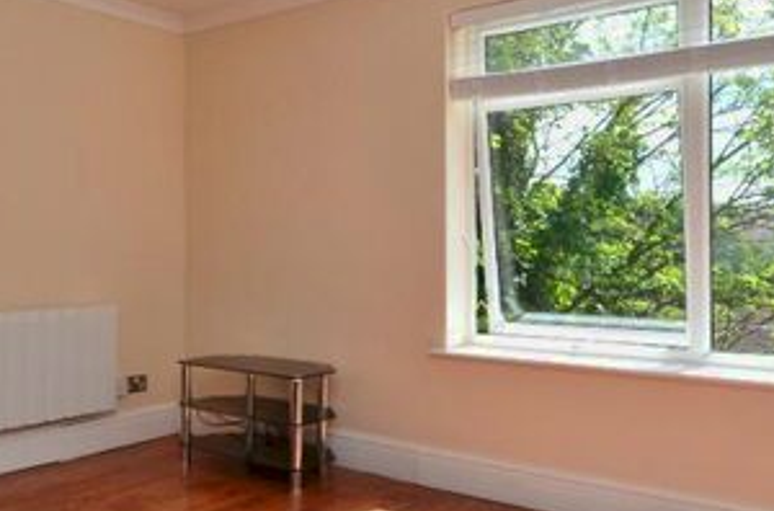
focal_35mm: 35
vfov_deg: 37.6
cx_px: 302
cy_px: 249
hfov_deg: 54.1
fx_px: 750
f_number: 10
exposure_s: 1/160
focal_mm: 10
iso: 400
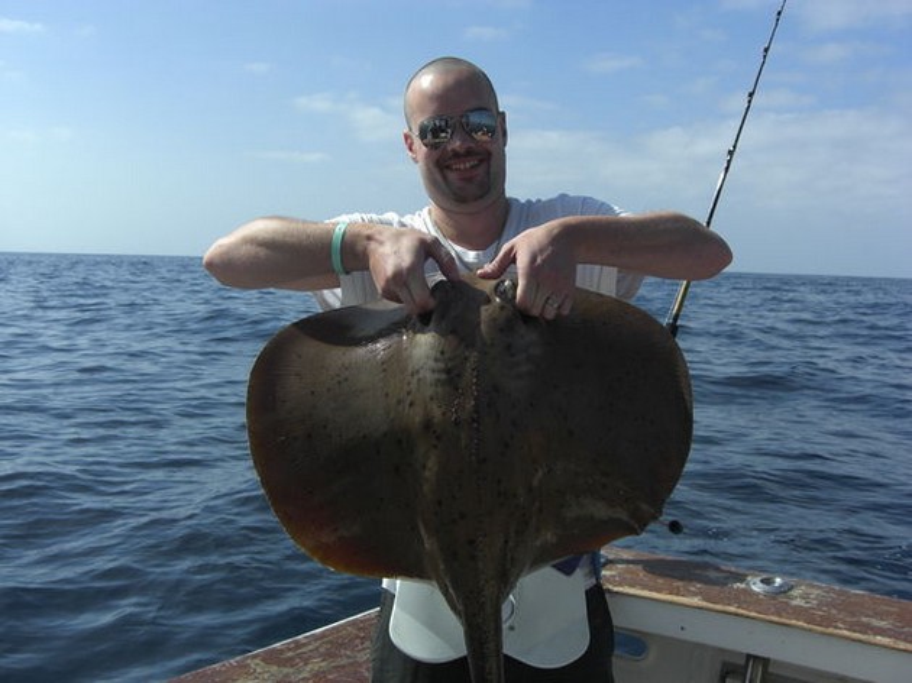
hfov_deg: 49.0
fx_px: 1001
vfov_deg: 37.7
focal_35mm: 38
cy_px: 342
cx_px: 456
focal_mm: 7.9
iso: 80
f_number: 8
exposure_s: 1/250
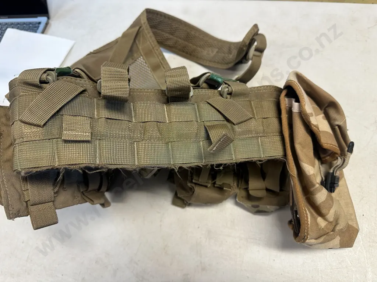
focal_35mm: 24
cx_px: 188
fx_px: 261
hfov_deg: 71.6
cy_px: 141
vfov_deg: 56.8
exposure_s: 1/50
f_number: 1.78
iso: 125
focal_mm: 6.86
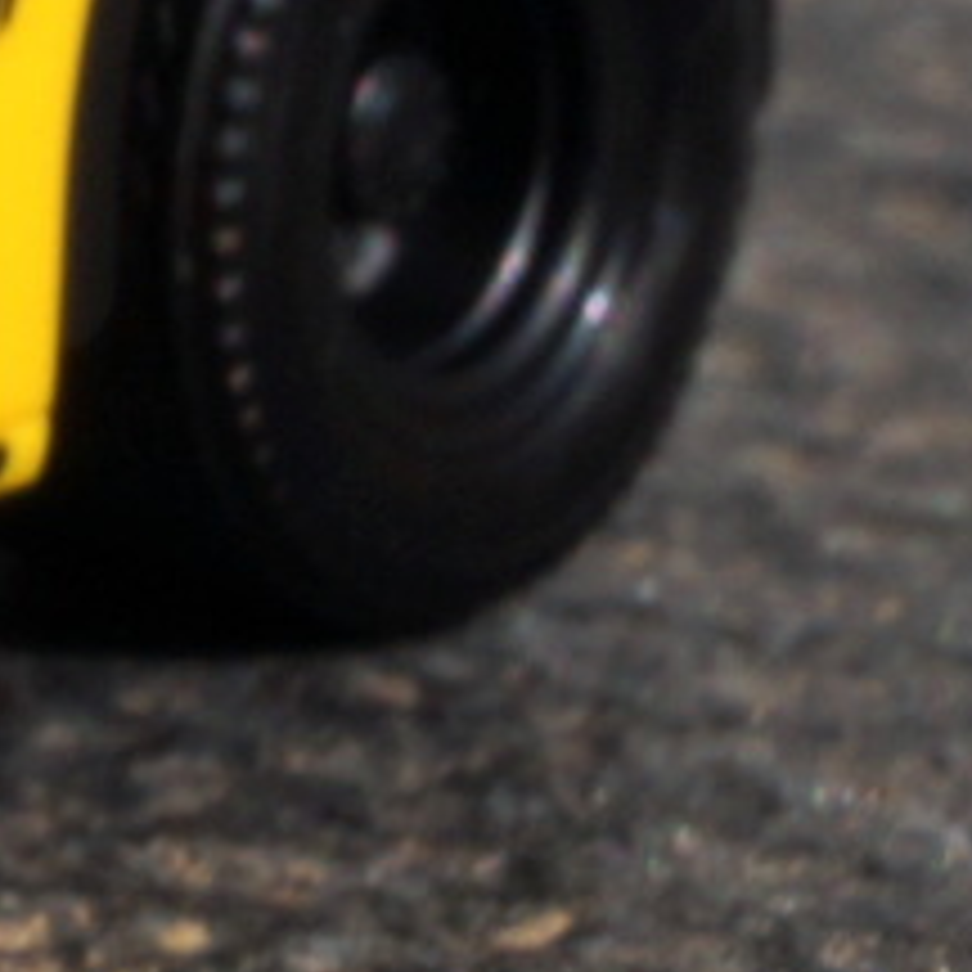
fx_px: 13118
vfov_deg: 4.2
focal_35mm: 413
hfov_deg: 4.0
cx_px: -3064
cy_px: -898
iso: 100
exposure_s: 1/100
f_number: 22
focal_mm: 35
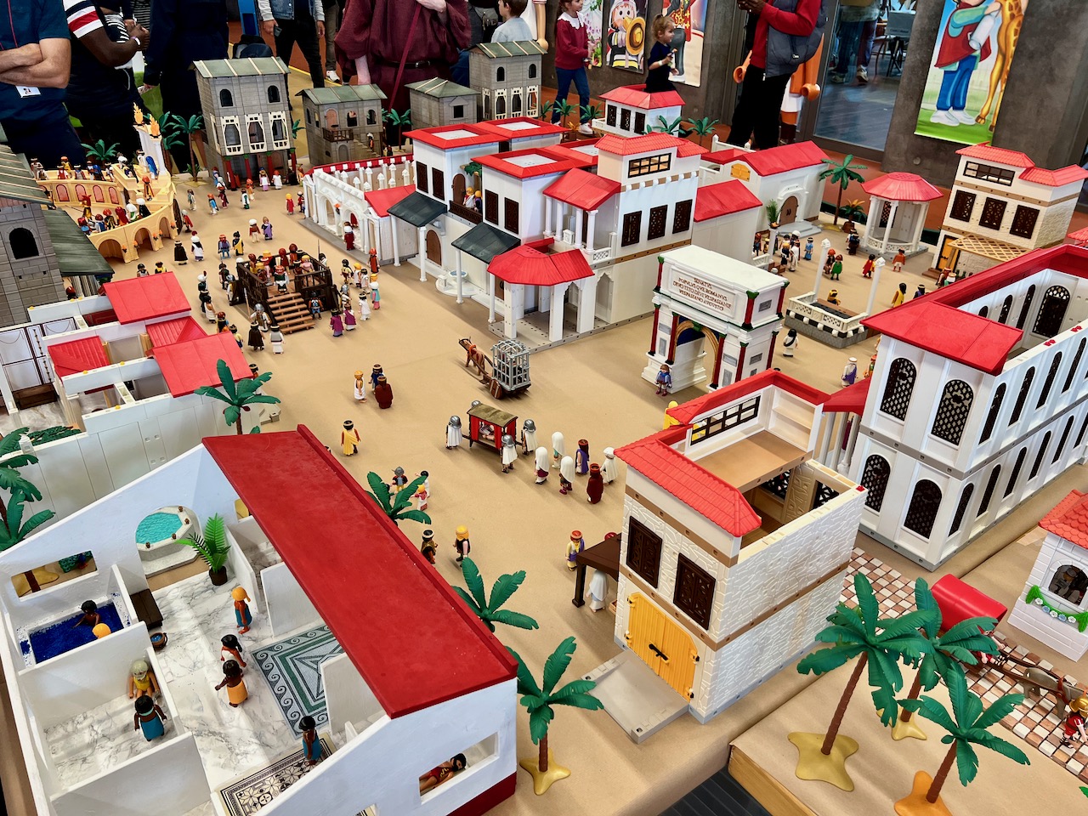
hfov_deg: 67.3
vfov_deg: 53.1
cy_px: 408
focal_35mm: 26
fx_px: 817
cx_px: 544
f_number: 1.5
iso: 100
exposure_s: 1/100
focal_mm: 5.7
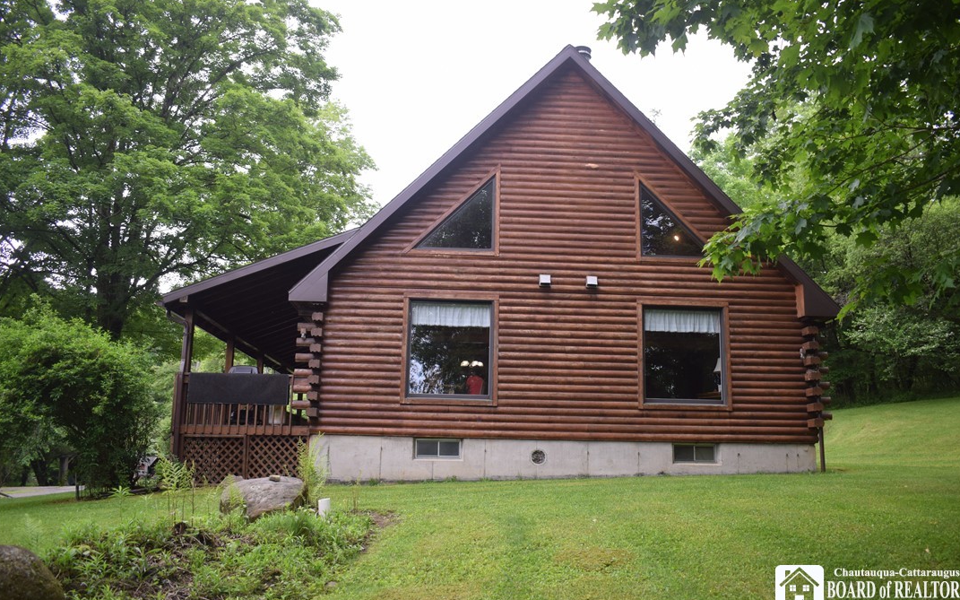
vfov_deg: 40.6
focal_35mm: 31
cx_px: 483
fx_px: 811
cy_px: 289
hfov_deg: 61.2
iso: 400
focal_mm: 20
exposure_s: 1/80
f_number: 4.5
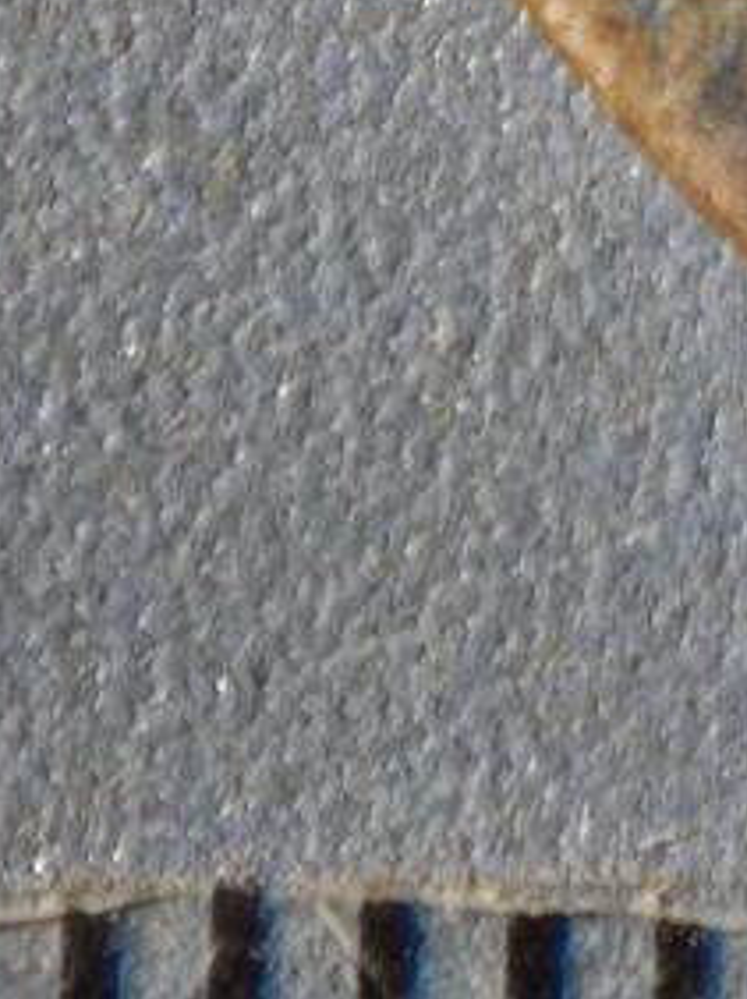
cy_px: -1506
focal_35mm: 562
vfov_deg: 3.5
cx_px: 2294
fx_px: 16195
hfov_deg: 2.6
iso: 125
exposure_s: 1/100
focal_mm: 9
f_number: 2
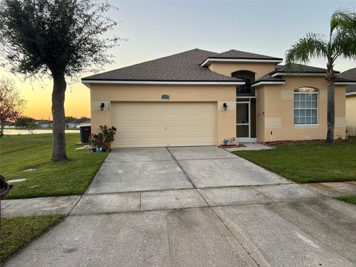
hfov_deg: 67.3
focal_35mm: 26
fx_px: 267
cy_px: 134
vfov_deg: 53.1
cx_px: 178
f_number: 1.5
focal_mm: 5.7
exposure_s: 1/121
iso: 80
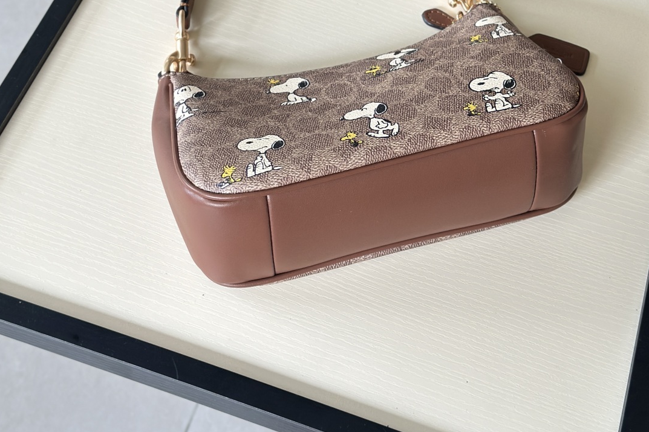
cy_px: 24
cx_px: 324
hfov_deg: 30.1
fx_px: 1208
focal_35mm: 67
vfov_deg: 19.8
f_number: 1.78
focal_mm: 6.86
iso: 80
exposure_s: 1/121
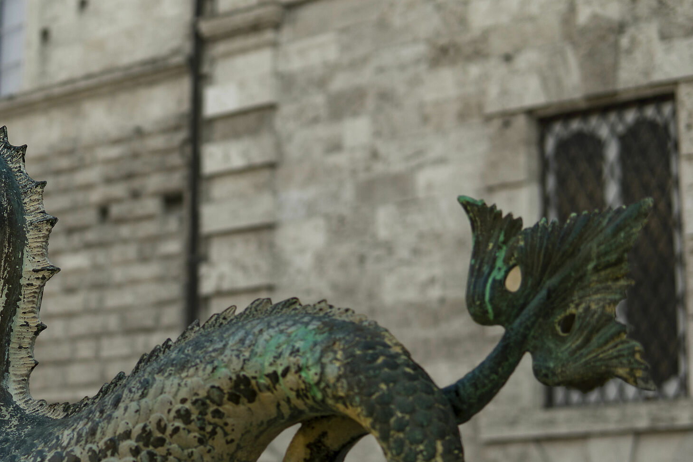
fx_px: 1425
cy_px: 365
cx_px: 133
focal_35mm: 74
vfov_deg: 18.3
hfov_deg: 26.8
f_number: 2
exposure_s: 1/640
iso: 100
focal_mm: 30
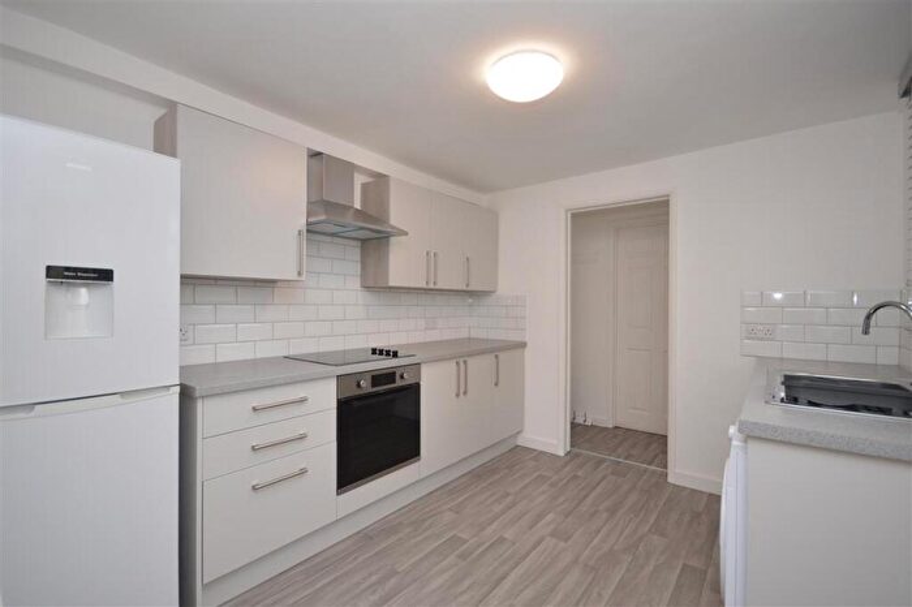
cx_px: 456
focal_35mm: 15
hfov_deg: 100.4
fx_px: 380
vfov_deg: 77.3
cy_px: 304
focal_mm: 10
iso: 400
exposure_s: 1/80
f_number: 4.5
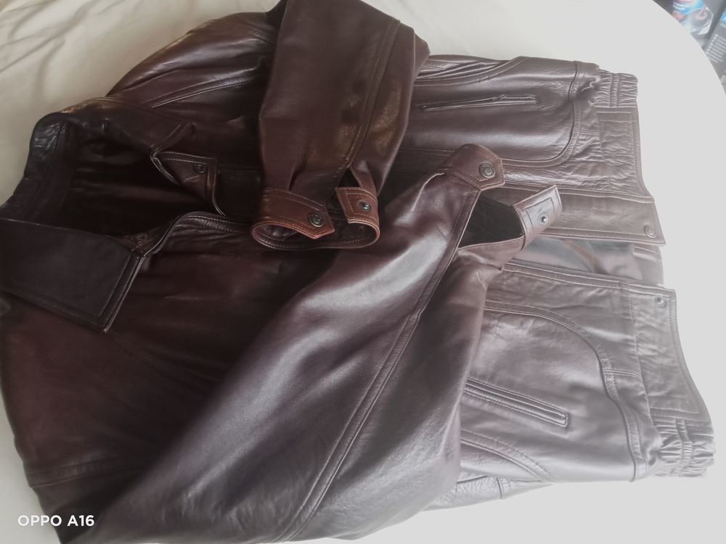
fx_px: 587
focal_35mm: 28
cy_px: 272
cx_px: 363
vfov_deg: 49.7
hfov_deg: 63.4
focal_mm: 3.46
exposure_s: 1/33.3
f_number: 2.2
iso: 1233
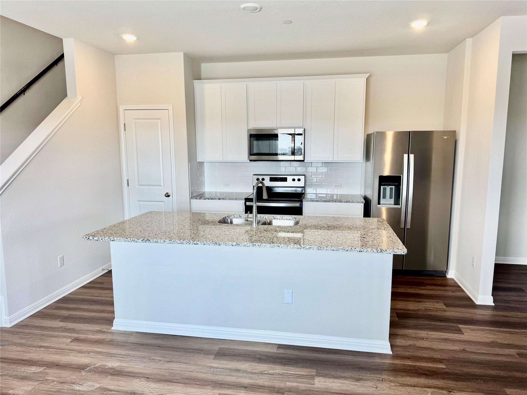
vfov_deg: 56.8
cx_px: 264
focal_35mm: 24
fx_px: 365
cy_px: 198
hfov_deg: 71.6
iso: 50
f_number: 1.78
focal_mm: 6.76
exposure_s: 1/139
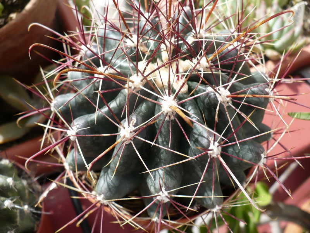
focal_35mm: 37
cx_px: 155
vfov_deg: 38.7
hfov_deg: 50.1
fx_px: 331
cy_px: 116
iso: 100
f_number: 2.8
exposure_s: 1/500
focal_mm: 6.1
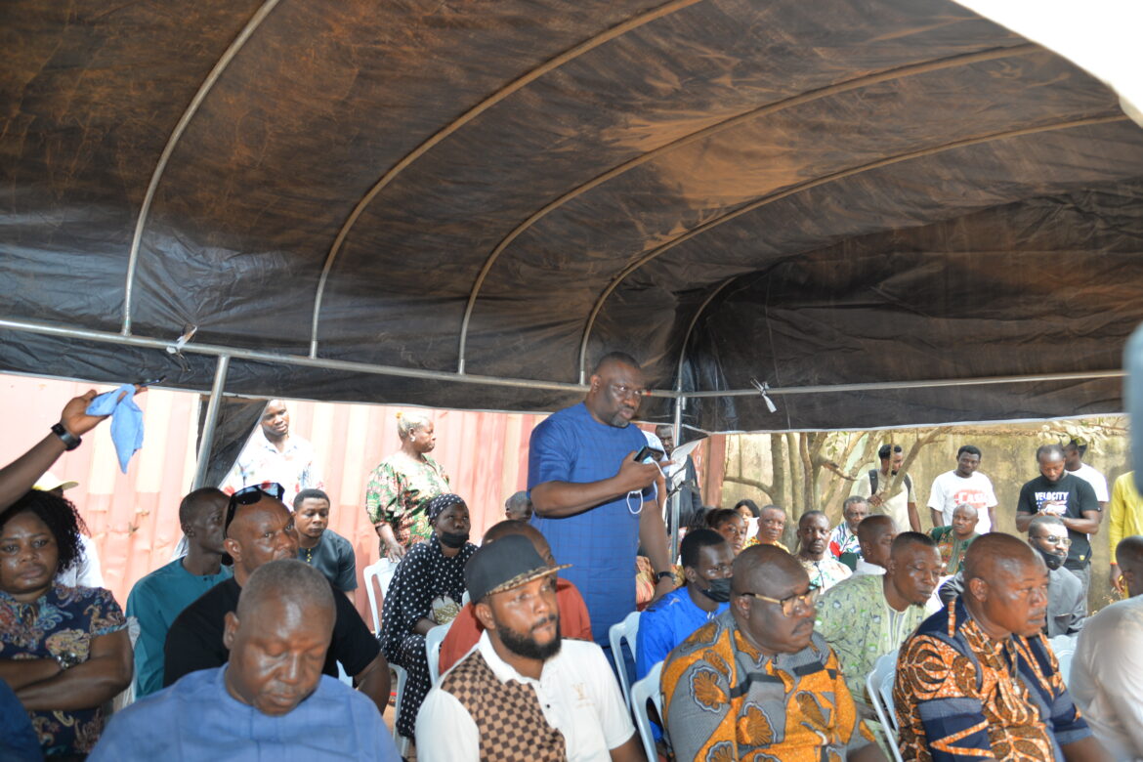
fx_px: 762
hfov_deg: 73.7
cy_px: 381
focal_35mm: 24
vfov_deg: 53.1
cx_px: 572
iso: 100
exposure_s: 1/50
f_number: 4
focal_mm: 24
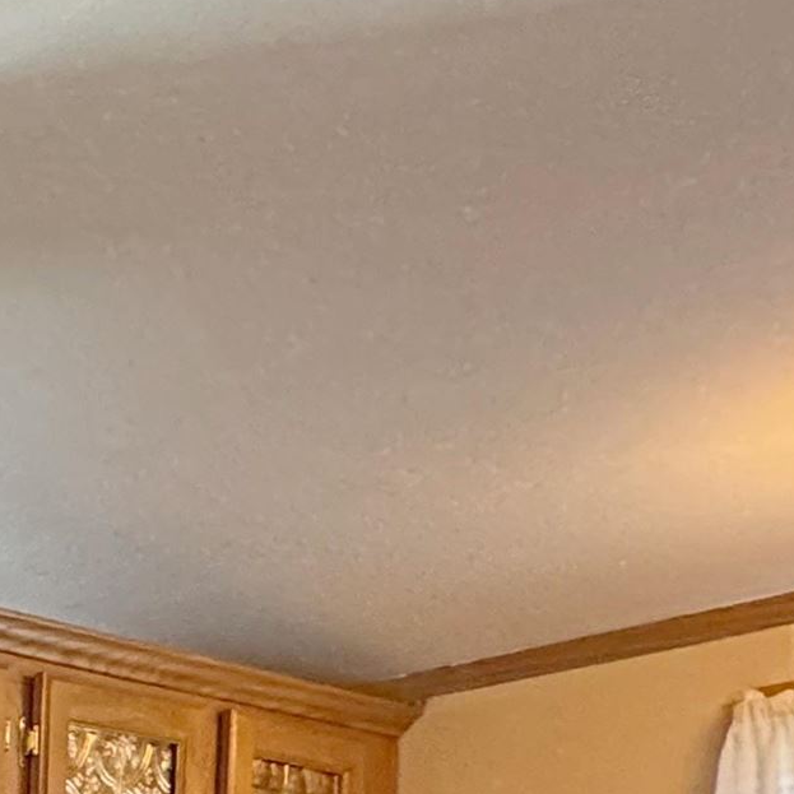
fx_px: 1583
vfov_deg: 22.7
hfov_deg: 16.7
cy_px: 1206
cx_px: -962
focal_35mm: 61
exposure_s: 1/120
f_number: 2.2
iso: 250
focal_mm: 2.22
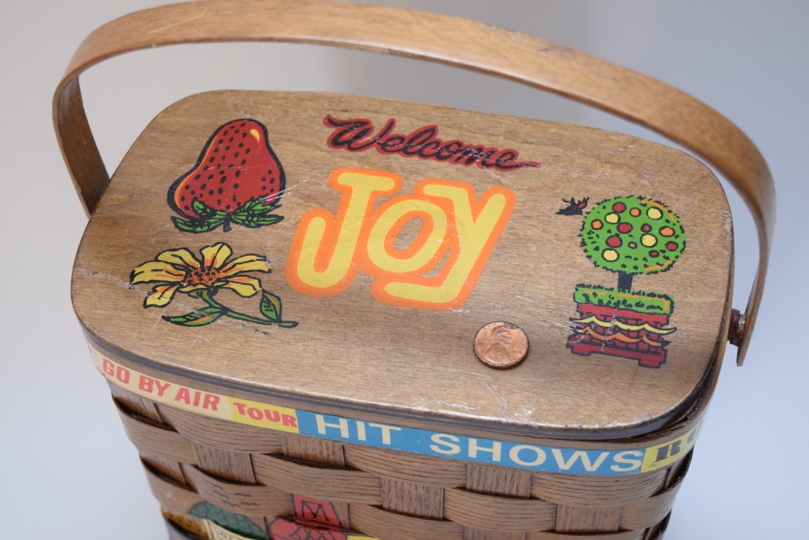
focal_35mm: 60
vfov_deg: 22.6
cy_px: 270
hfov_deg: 33.4
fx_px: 1348
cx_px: 404
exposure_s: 1/60
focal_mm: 40
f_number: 4.8
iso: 1400
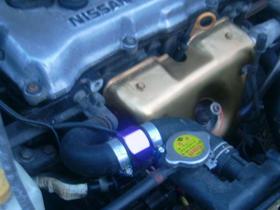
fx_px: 477
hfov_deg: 32.7
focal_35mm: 59
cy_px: 105
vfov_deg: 24.8
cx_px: 141
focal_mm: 9.16
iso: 50
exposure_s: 1/2
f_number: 3.4
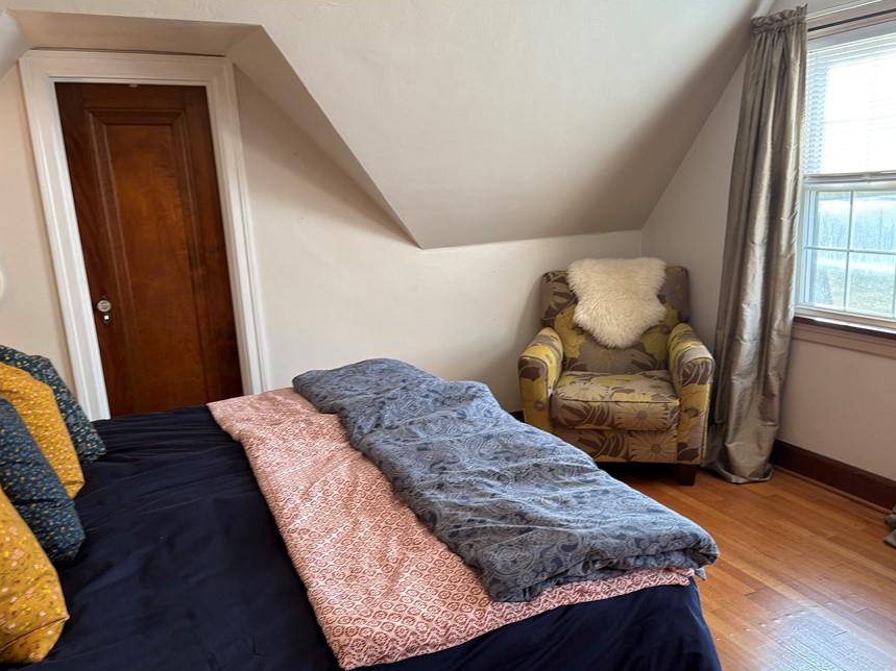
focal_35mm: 31
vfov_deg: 45.3
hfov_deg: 58.1
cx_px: 516
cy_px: 393
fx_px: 802
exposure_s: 1/60
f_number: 1.6
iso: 64
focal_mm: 5.96
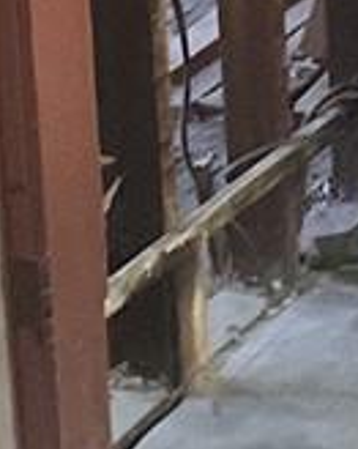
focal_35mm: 276
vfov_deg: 7.0
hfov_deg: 5.6
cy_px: -33
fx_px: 3659
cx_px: 126
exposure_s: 1/30
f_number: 1.8
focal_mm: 3
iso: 400
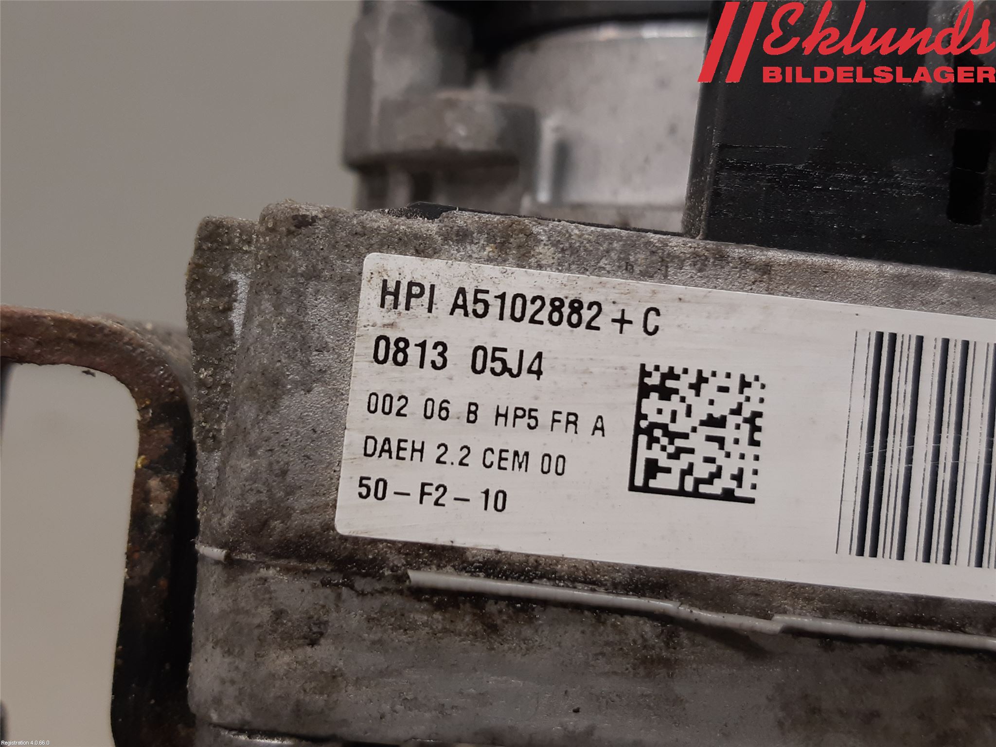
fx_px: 748
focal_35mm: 26
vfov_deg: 53.1
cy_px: 374
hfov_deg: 67.3
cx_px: 498
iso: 80
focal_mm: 3.93
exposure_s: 1/50
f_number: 1.7
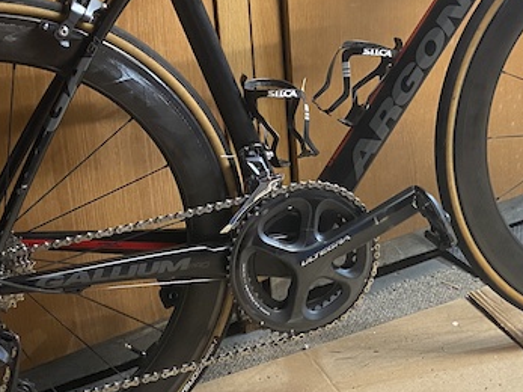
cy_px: 107
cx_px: 282
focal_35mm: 60
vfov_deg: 24.2
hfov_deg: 32.2
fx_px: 906
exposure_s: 1/40
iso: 320
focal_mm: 4.25
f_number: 1.8
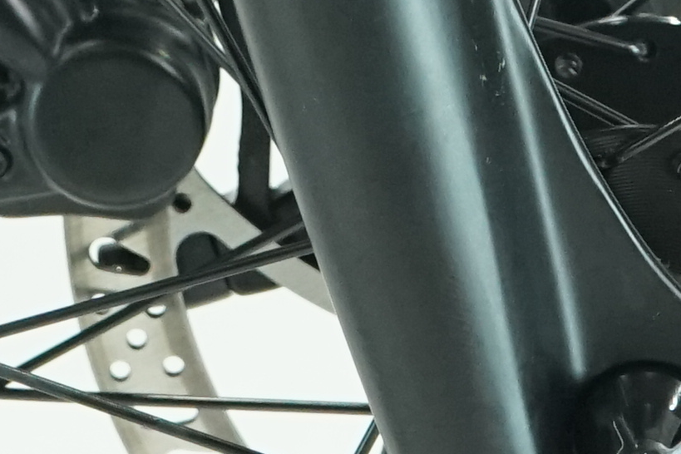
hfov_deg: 5.7
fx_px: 6791
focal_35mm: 359
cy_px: -1077
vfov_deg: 3.7
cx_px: 151
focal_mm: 49
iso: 2500
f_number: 5.6
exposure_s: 1/200
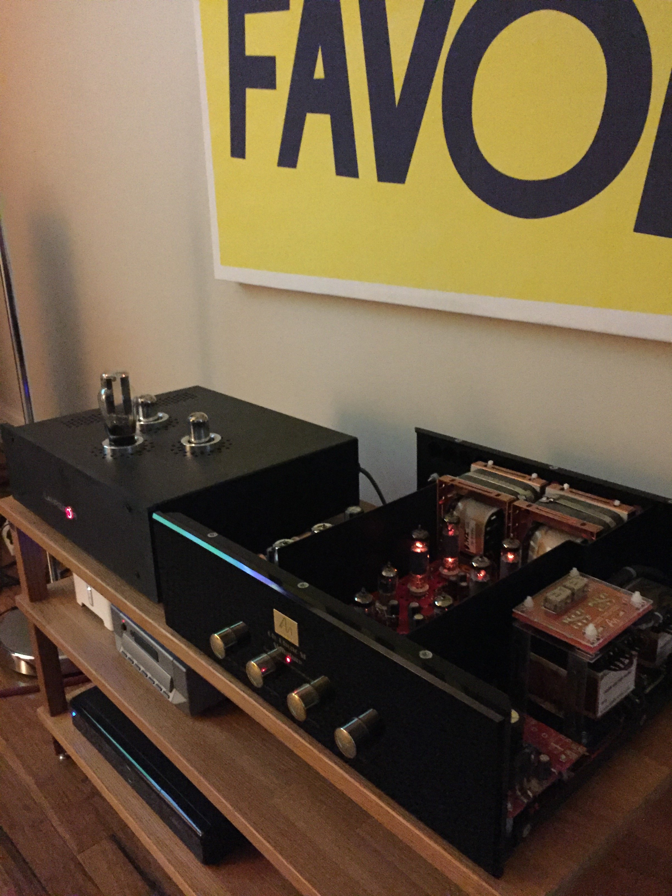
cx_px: 336
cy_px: 448
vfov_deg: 61.7
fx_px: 751
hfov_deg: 48.2
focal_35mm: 29
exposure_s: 1/17
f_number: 2.2
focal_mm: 4.15
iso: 1600
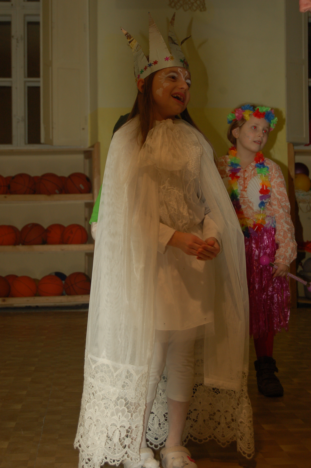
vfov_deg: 29.3
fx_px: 896
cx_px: 156
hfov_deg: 19.7
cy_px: 234
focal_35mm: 69
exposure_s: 1/60
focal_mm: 46
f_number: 5.3
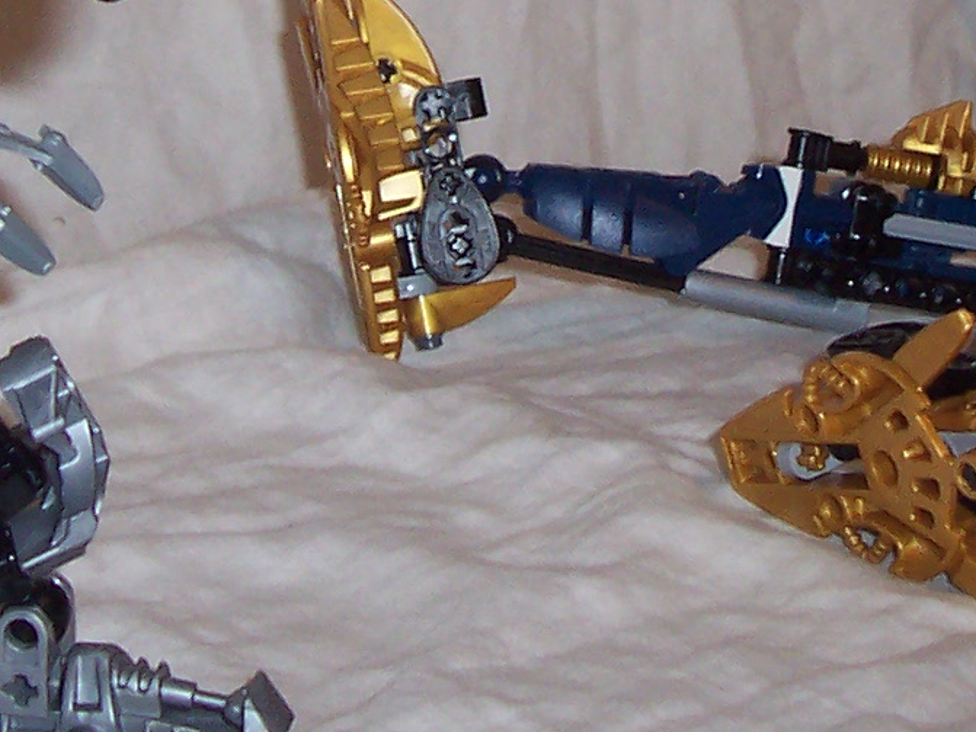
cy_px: -141
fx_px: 3157
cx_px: 556
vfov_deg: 12.9
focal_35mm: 112
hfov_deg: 17.6
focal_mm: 5.6
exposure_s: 1/60
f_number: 2.8
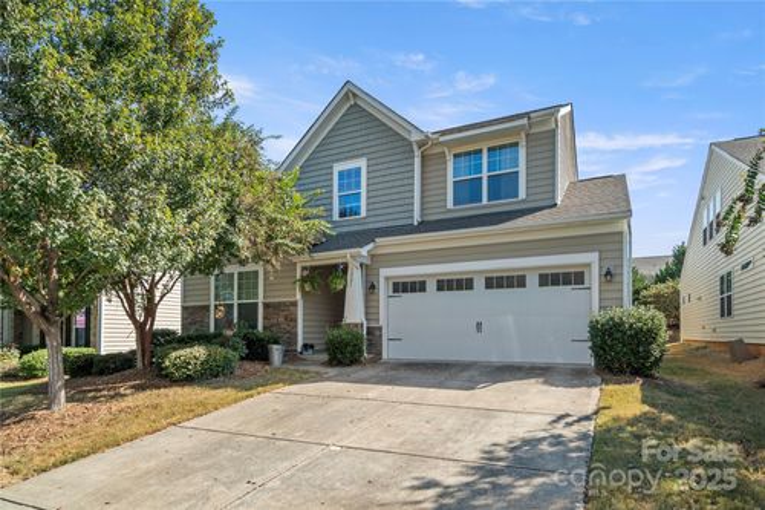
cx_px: 382
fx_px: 425
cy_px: 255
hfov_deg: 84.0
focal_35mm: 20
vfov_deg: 61.9
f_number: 8
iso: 100
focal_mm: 20
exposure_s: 1/80
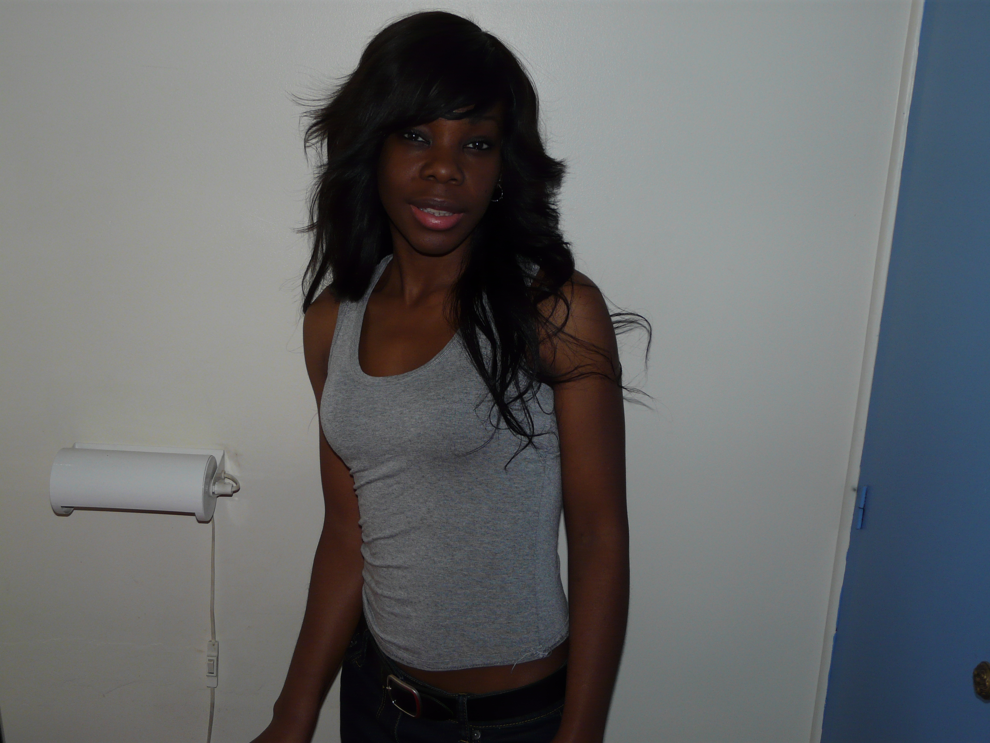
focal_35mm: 38
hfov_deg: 49.0
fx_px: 1087
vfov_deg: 37.7
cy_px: 372
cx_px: 495
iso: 100
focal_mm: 6.3
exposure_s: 1/40
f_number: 2.8
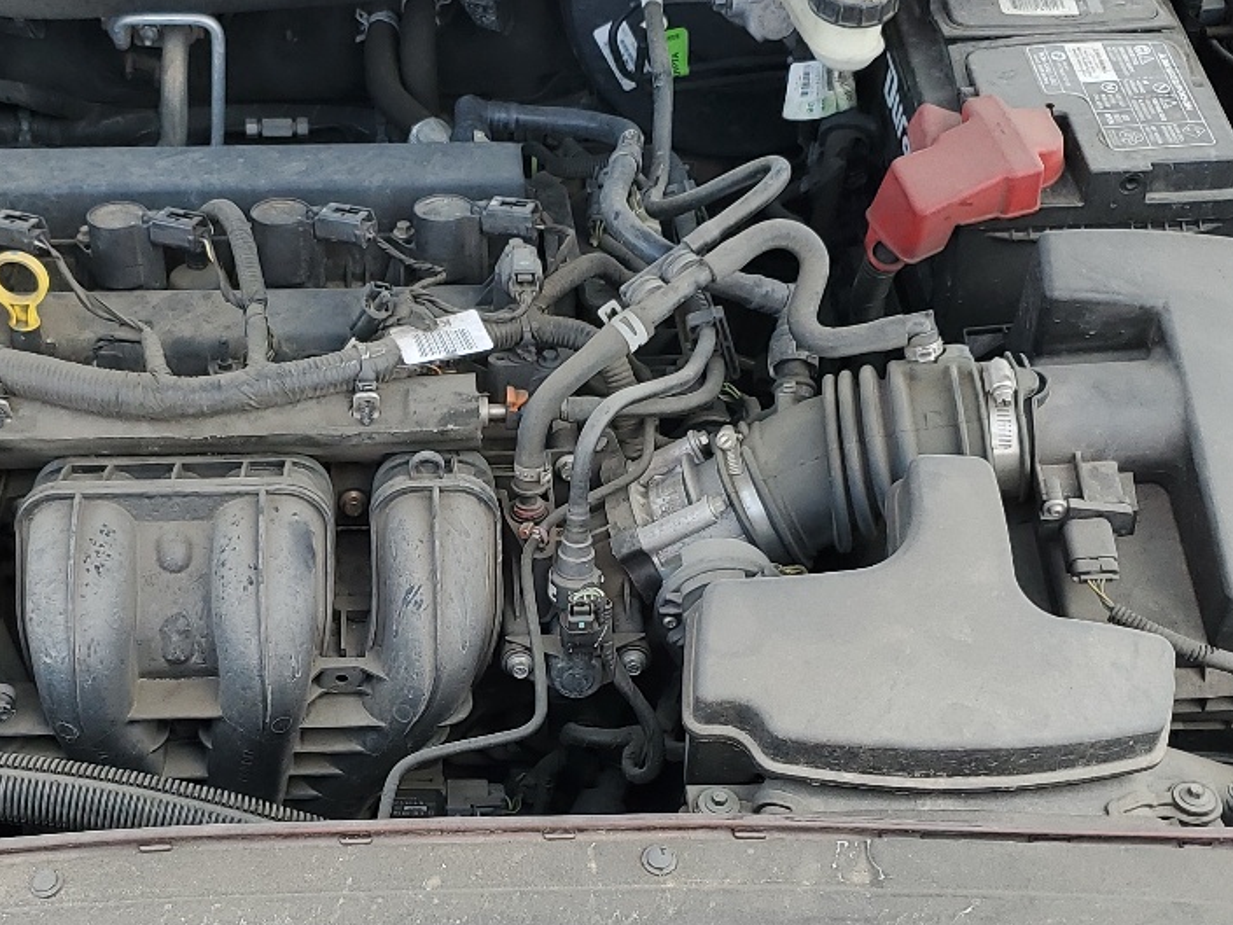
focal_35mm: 59
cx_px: 416
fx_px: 2102
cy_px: 584
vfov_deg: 24.7
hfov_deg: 32.4
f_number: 1.5
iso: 50
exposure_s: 1/435
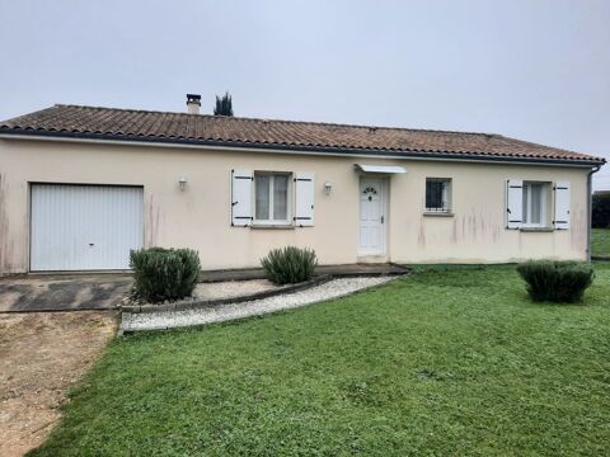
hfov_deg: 69.4
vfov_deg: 54.9
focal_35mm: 25
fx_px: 441
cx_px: 305
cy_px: 228
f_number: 2
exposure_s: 1/202
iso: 32
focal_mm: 4.6
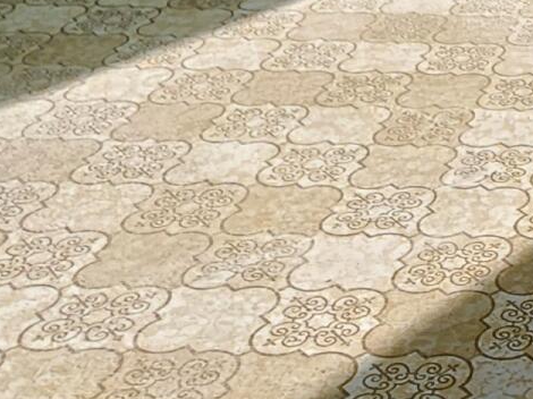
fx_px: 1277
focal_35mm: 83
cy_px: -402
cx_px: 843
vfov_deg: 14.6
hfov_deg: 19.8
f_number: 2.2
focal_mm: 2.2
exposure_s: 1/349
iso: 50
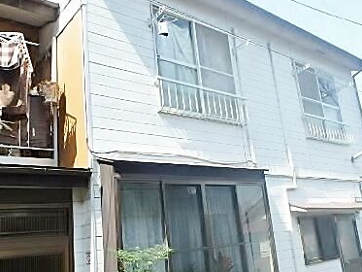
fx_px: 377
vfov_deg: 39.6
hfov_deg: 51.0
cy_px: 152
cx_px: 218
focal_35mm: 36
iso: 125
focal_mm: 3.7
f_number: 3.5
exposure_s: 1/400
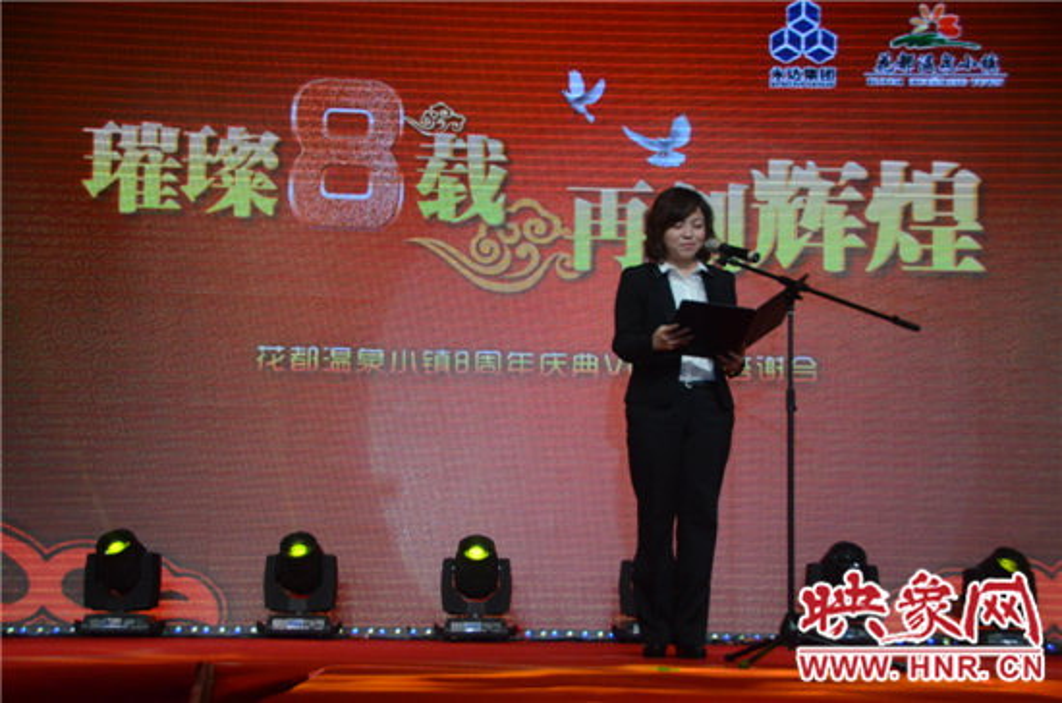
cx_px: 531
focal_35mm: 63
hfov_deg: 32.0
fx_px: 1854
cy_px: 352
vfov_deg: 21.5
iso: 2500
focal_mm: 42
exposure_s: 1/1250
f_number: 4.5
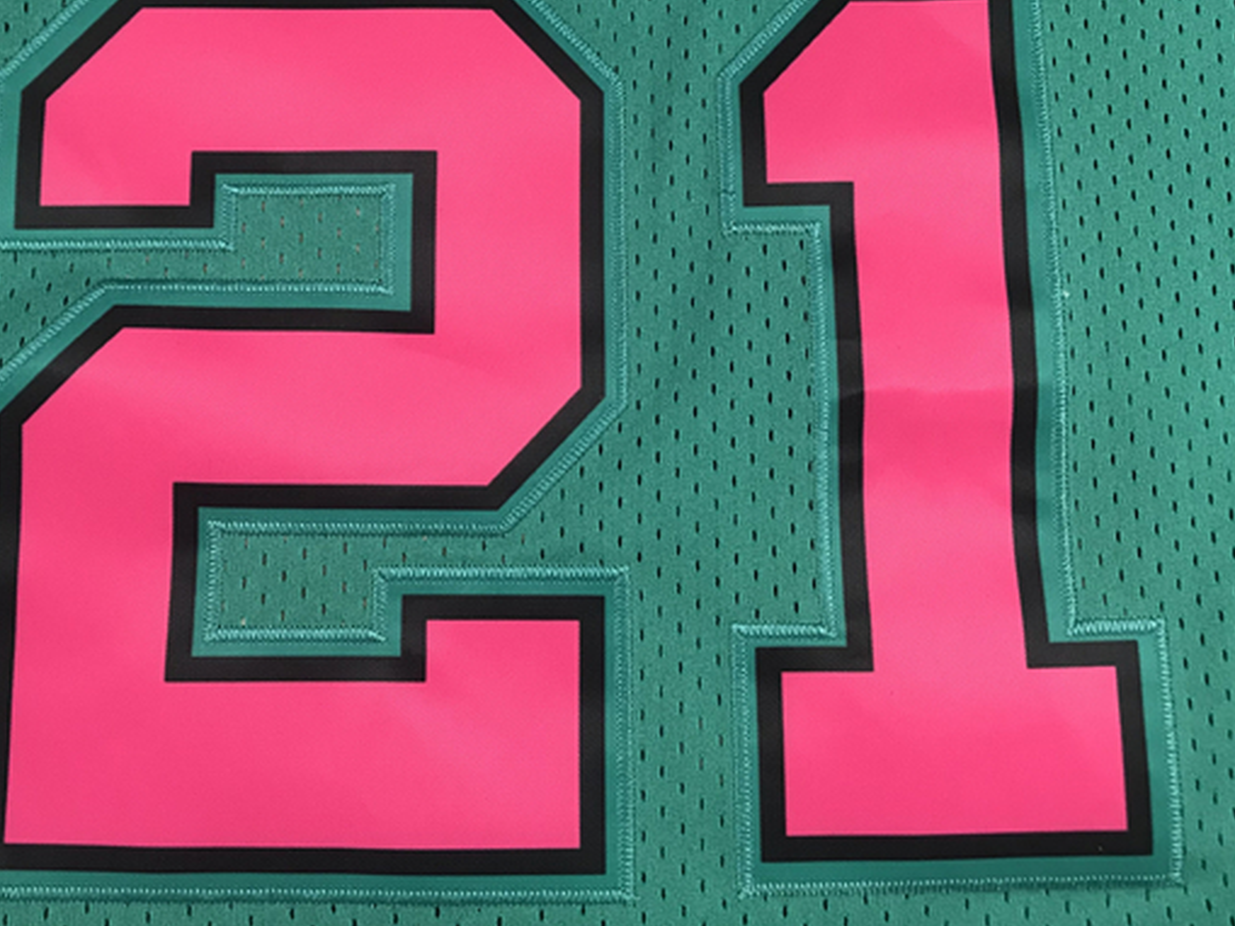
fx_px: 1570
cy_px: 218
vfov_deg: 32.2
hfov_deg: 42.8
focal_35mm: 44
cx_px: 514
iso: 32
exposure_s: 1/33
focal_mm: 3.99
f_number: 1.8
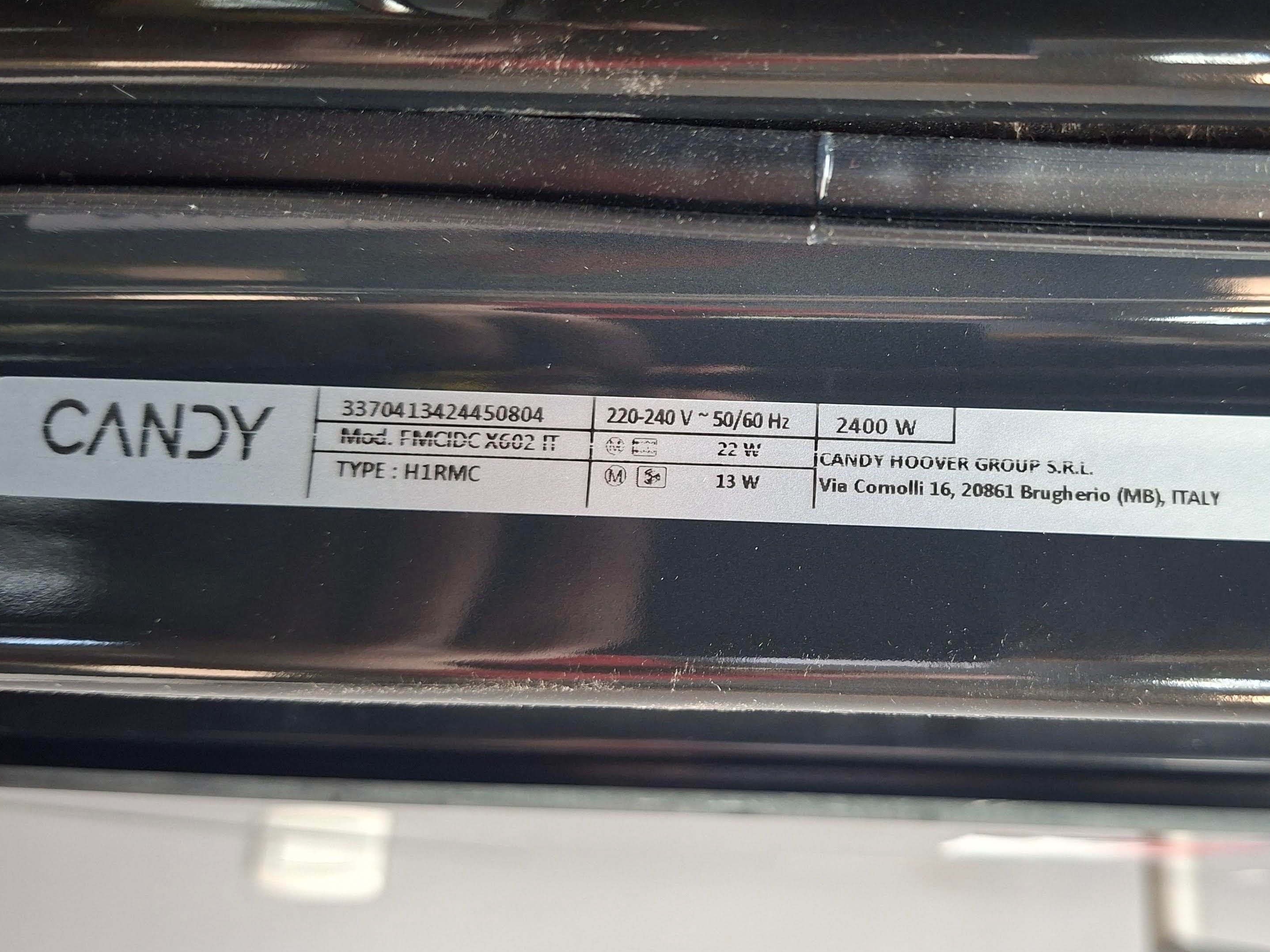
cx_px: 816
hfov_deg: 55.9
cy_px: 422
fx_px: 1174
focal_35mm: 32
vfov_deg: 44.1
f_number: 1.8
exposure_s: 1/33
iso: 320
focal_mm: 5.54
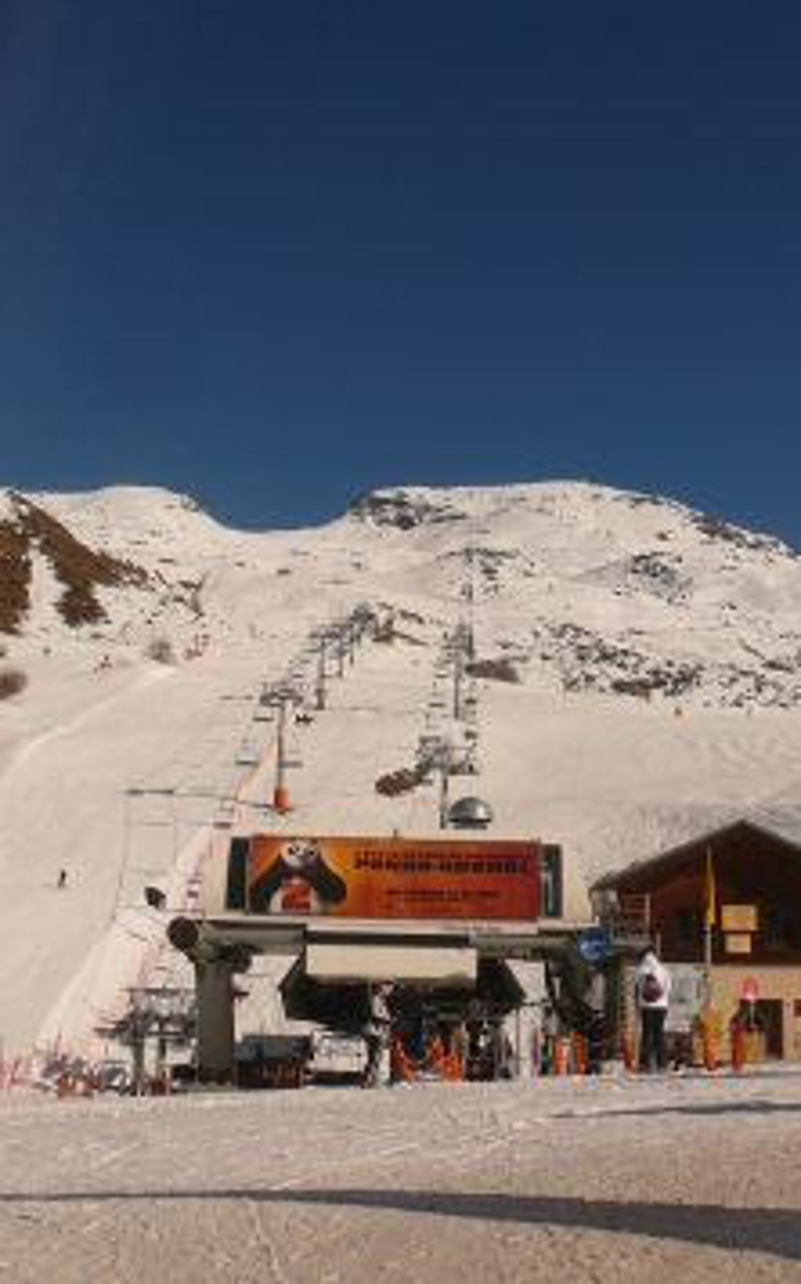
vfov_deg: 45.3
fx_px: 1539
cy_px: 642
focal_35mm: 44
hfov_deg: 29.2
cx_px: 429
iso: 80
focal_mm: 6.1
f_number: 5
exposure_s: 1/1000
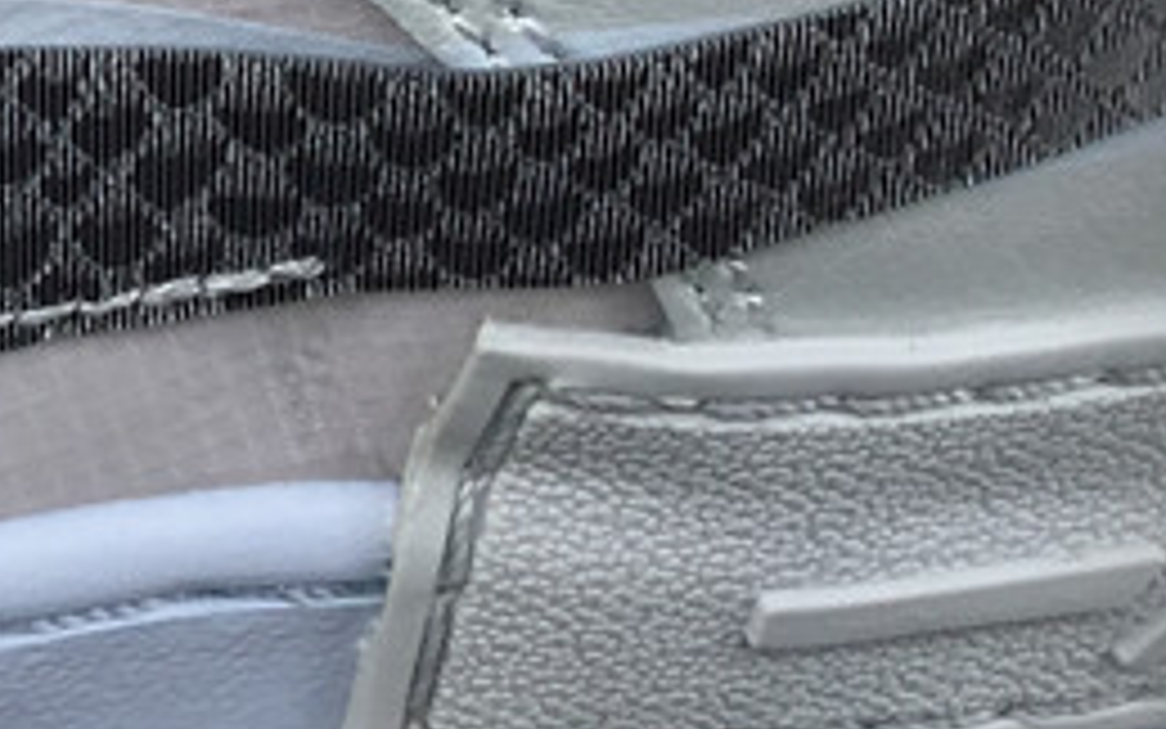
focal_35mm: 114
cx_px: -752
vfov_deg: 11.4
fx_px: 3623
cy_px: -34
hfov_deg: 16.2
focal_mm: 3.3
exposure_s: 1/433
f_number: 2.4
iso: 25
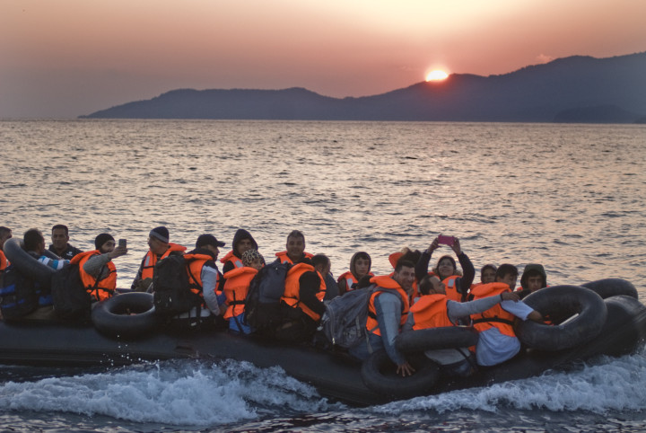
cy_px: 216
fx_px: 2156
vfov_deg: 11.5
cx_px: 323
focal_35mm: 120
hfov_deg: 17.0
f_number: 2.8
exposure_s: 1/500
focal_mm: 80
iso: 500
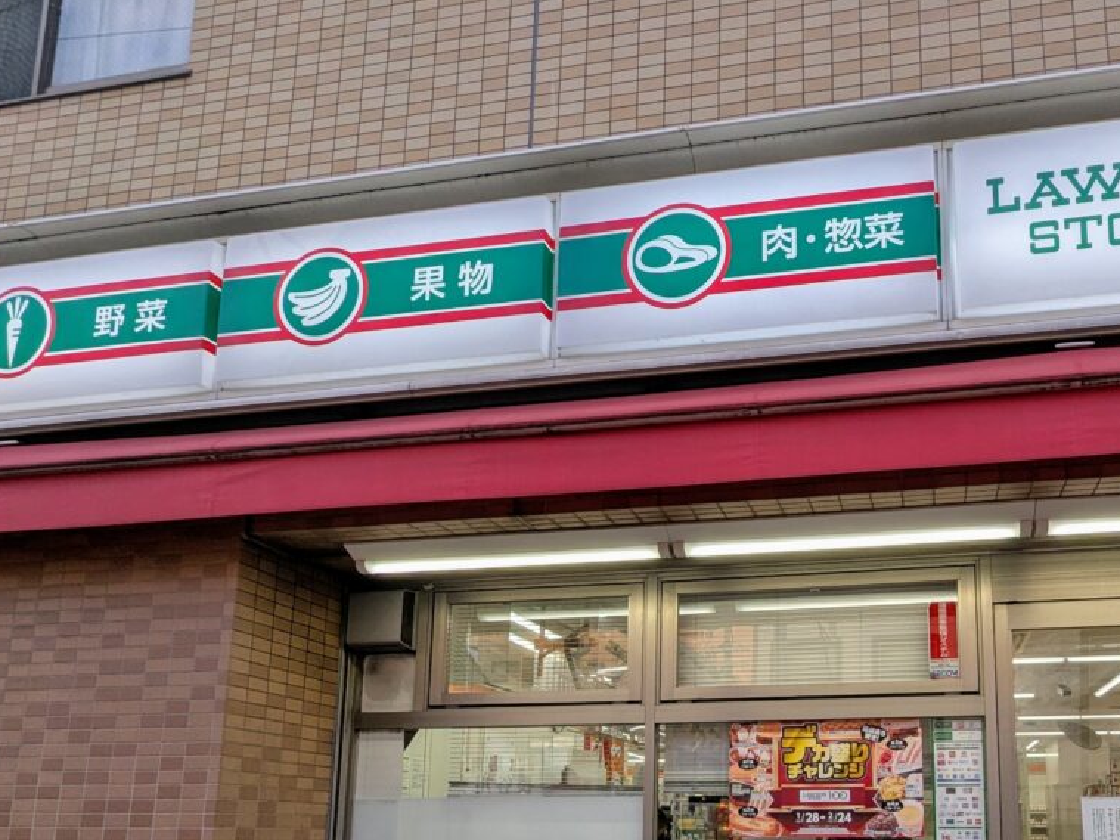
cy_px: 700
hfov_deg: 63.4
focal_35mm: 27
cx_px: 763
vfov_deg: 47.8
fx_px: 873
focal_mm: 2.35
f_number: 2.2
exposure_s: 1/379
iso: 56
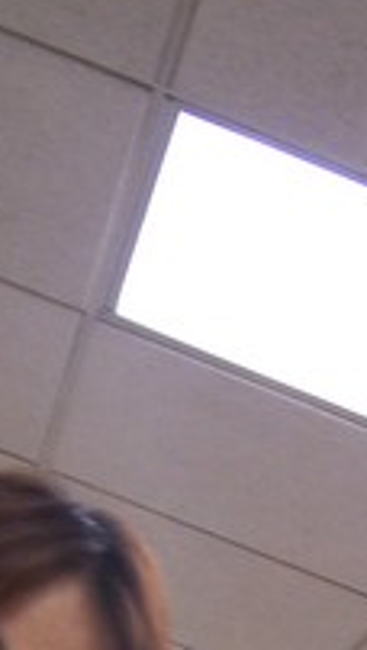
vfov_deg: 16.6
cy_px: 817
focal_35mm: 123
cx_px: 135
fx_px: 2123
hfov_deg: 9.9
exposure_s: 1/30
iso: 140
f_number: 2.8
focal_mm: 6.3
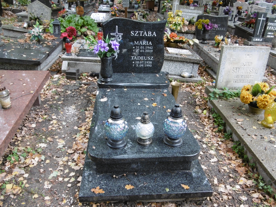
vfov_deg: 44.2
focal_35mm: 32
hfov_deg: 56.8
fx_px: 255
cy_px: 104
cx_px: 138
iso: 100
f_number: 3.5
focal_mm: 5.8
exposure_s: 1/60
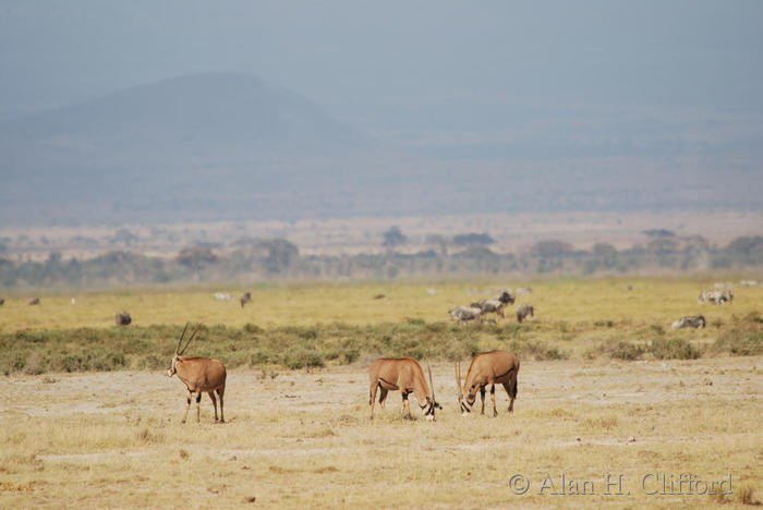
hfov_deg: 3.4
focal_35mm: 600
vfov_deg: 2.3
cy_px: 255
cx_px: 382
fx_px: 12727
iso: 100
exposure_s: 1/500
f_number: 5.6
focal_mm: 400
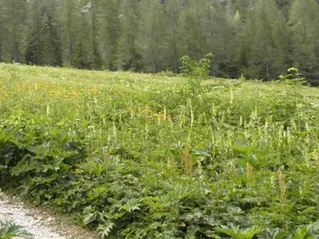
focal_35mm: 54
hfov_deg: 33.7
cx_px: 34
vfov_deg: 26.0
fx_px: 497
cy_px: 17
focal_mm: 5
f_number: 3
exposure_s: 1/60
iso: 64
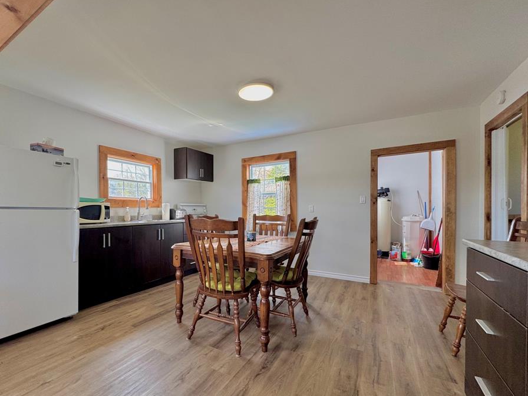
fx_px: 244
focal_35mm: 16
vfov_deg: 78.0
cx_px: 236
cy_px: 212
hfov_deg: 94.1
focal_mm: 2.22
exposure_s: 1/99
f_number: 2.2
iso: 80
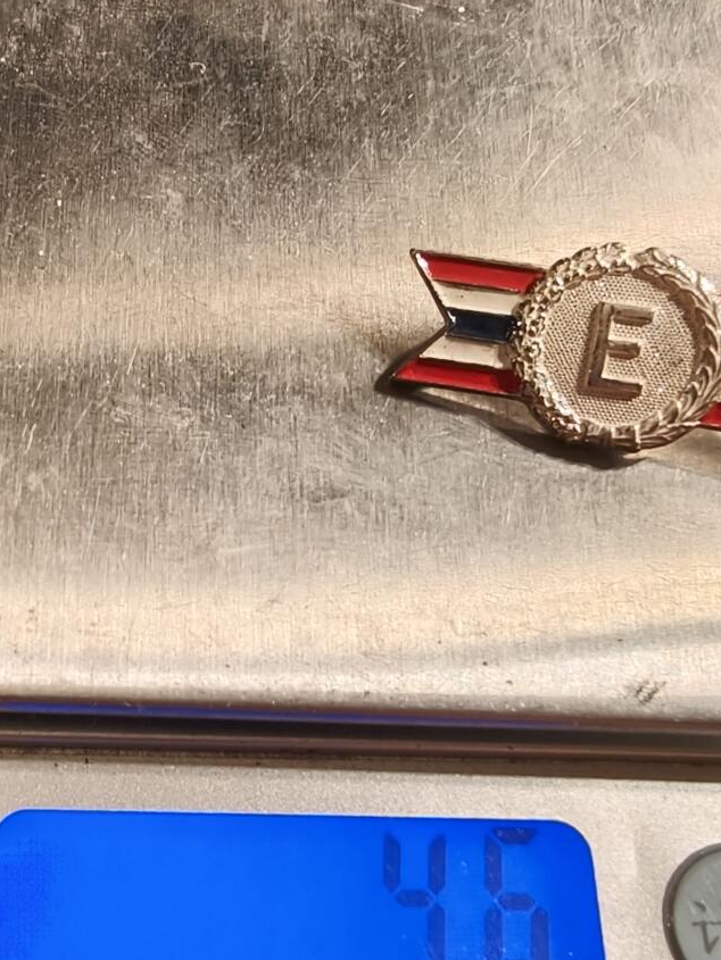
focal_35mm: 49
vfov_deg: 36.2
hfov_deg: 29.6
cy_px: 887
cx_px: 420
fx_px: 1360
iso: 160
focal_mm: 2.32
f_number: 2
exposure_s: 1/56
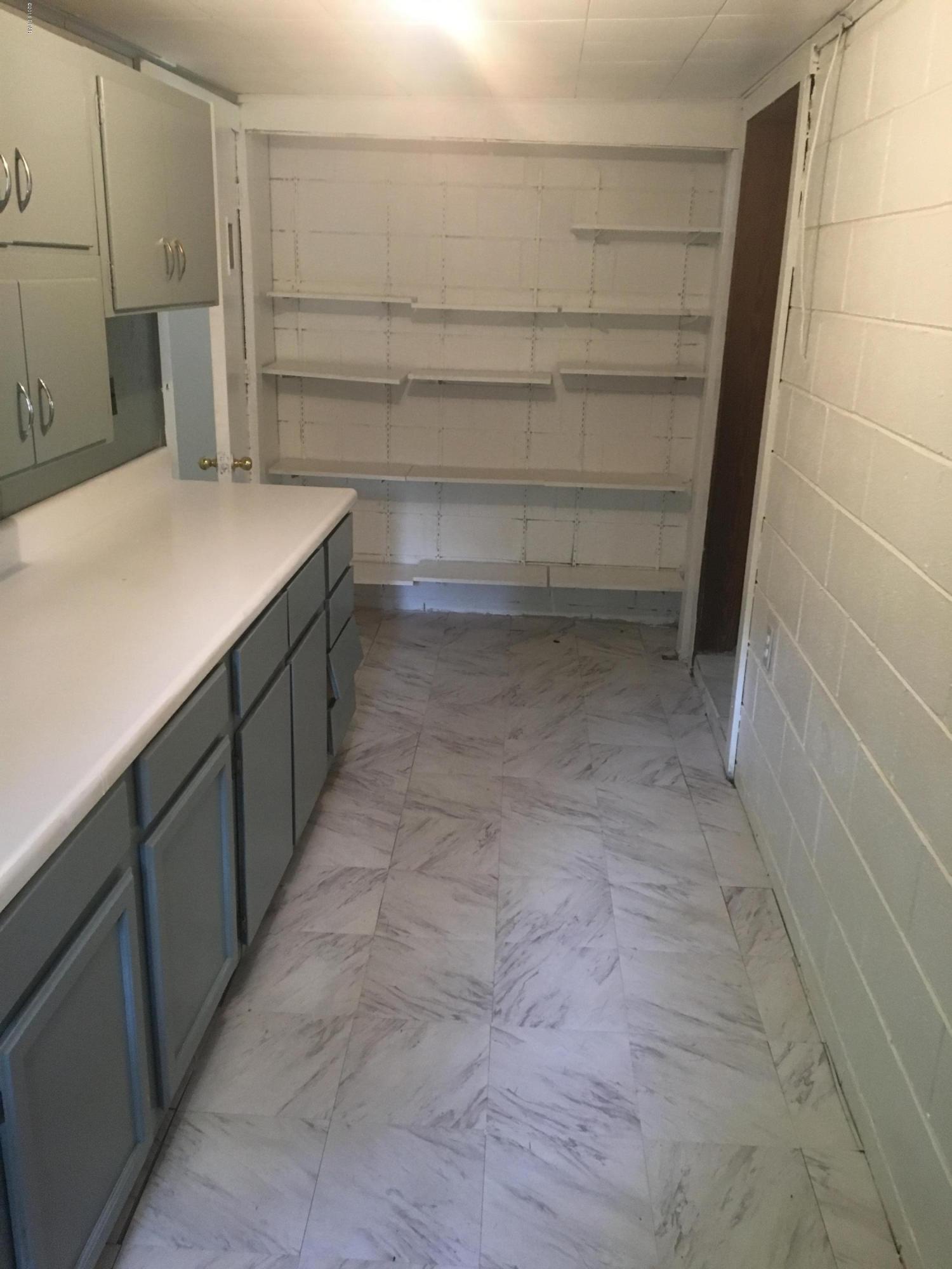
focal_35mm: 29
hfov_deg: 48.2
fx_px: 1063
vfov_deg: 61.7
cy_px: 634
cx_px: 476
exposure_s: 1/30
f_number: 2.2
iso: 160
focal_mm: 4.15
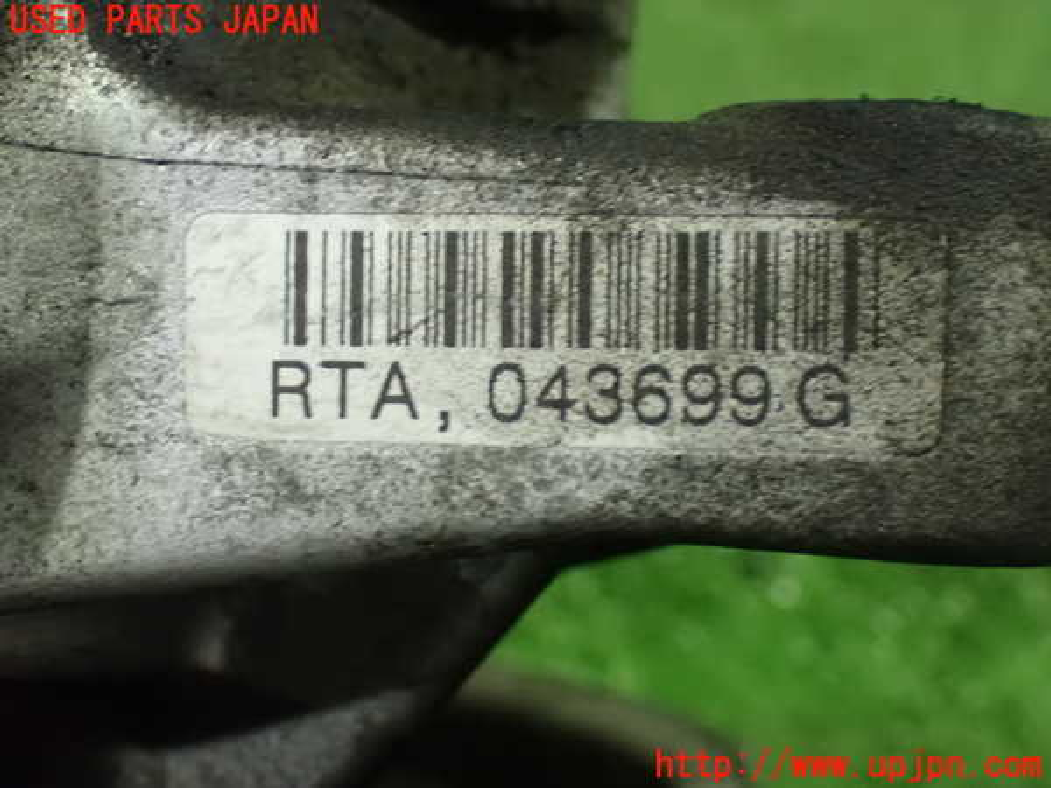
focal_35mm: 67
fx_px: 2034
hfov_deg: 29.0
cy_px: 394
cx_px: 526
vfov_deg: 21.9
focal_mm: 11.88
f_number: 3.8
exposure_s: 1/30
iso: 1600
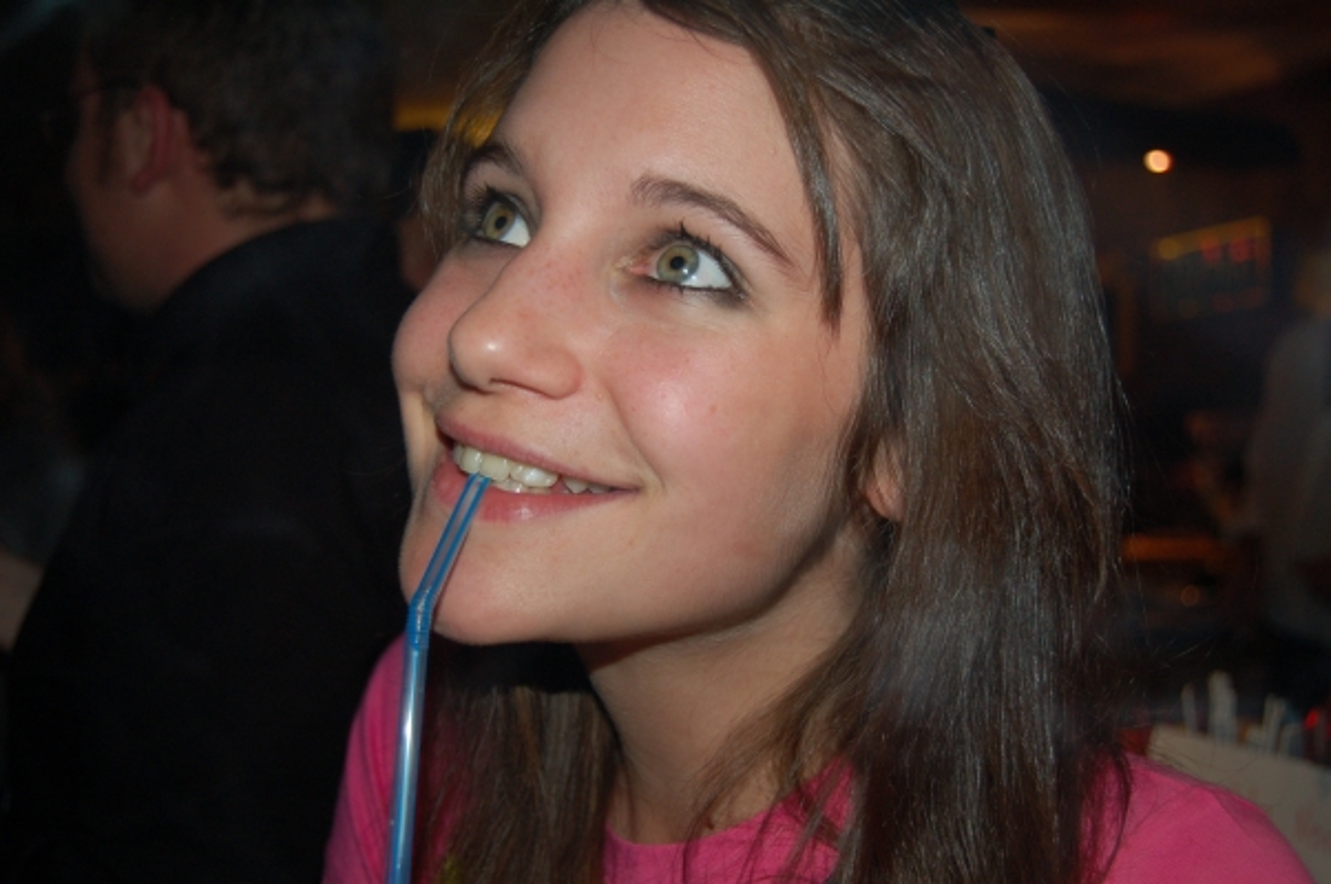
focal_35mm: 48
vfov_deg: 28.0
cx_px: 666
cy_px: 442
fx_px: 1773
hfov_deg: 41.2
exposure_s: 1/60
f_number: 4.5
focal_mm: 32
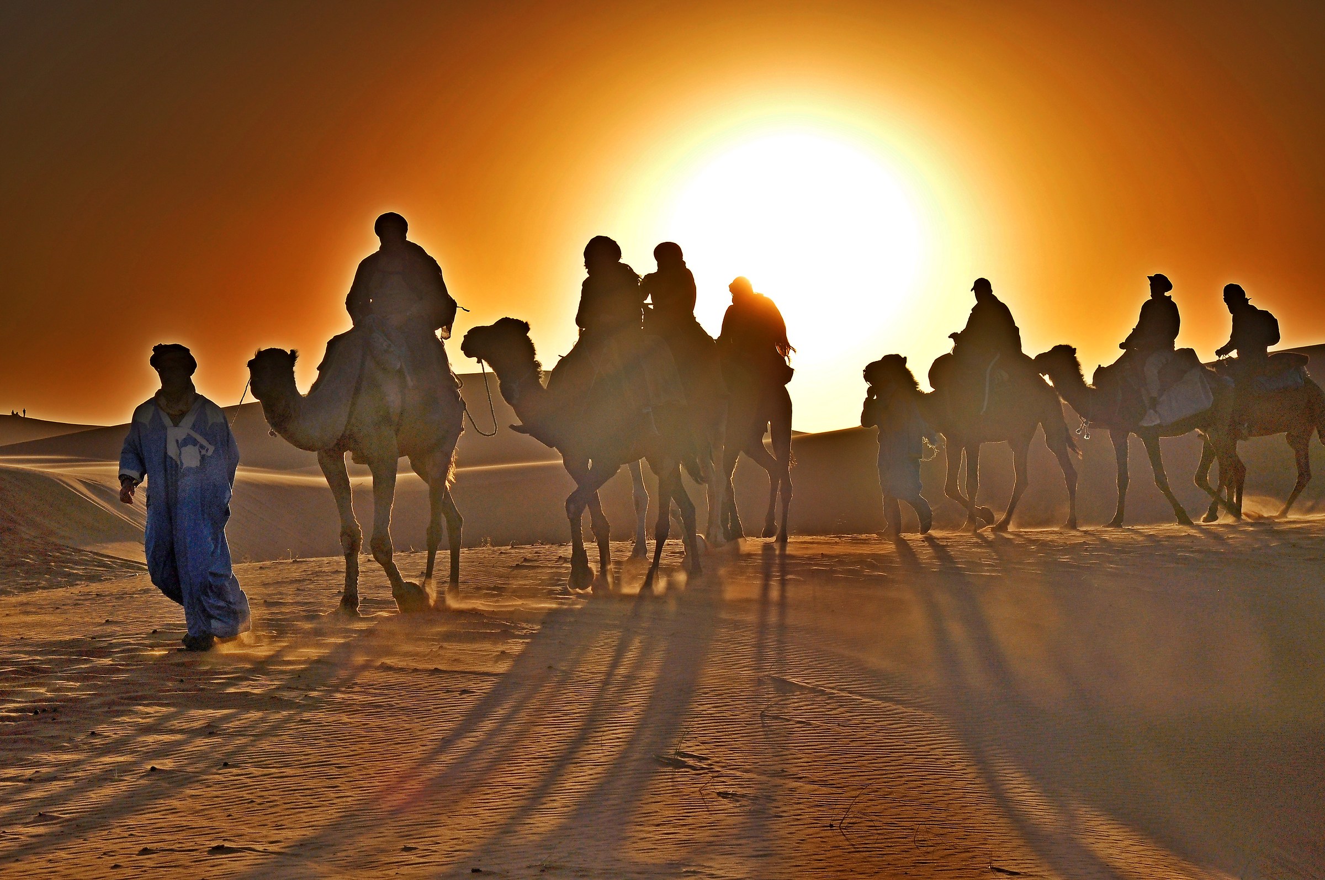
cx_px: 662
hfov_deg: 21.9
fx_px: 3419
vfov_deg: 14.7
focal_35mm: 93
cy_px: 440
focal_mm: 62
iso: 200
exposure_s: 1/2000
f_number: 11
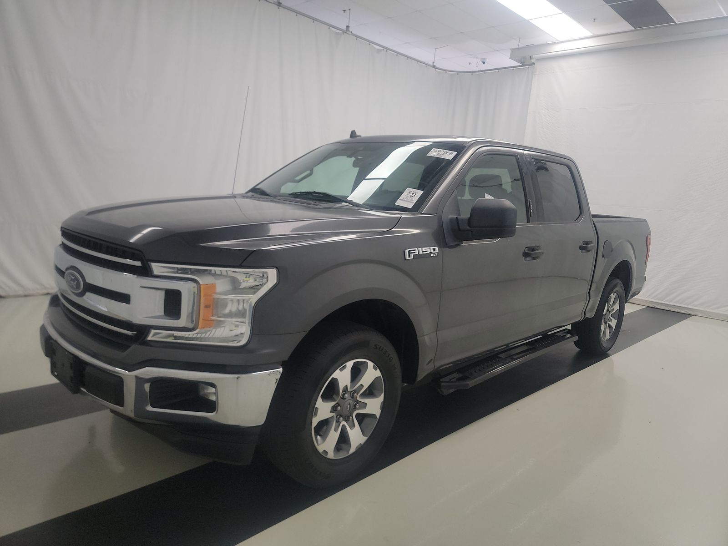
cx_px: 364
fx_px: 505
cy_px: 273
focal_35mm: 24
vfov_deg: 56.8
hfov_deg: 71.6
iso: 210
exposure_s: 1/59
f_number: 1.8
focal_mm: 6.7
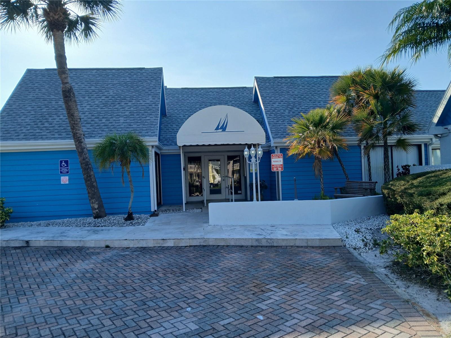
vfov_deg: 53.1
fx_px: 339
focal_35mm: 26
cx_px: 226
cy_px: 169
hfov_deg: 67.3
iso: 20
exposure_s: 1/357
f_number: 1.8
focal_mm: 3.98
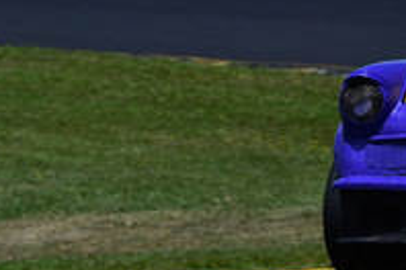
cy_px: -45
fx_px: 13645
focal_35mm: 1210
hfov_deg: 1.7
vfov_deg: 1.1
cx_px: 662
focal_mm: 200
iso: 250
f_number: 14
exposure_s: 1/640
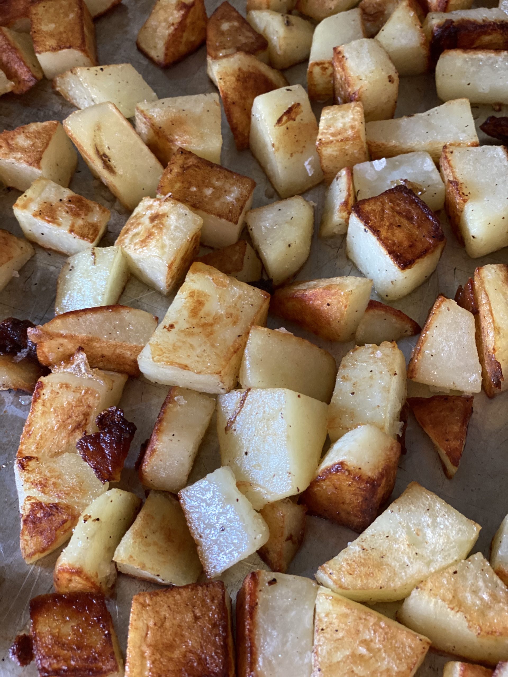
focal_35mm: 52
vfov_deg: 36.8
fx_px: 1017
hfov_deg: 28.0
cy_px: 338
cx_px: 254
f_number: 2
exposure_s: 1/40
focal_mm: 6
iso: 200
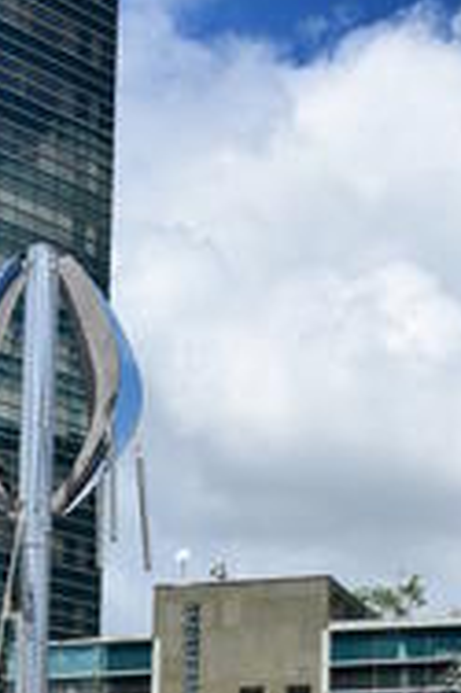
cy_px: 1054
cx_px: 68
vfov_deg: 17.8
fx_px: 1963
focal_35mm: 102
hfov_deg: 13.3
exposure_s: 1/250
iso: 100
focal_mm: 22
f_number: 9
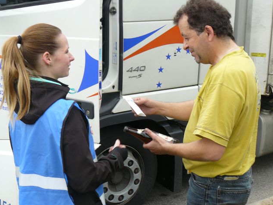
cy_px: 101
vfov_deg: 24.4
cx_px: 138
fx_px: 473
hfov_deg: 32.2
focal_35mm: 60
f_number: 4
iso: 100
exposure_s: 1/125
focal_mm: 9.9
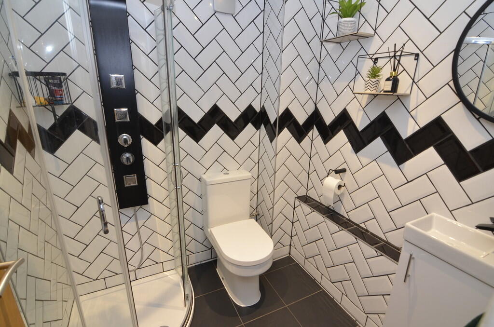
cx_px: 247
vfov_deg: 71.8
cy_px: 164
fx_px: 226
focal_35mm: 16
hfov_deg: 95.1
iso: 800
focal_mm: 11
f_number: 5
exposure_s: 1/60
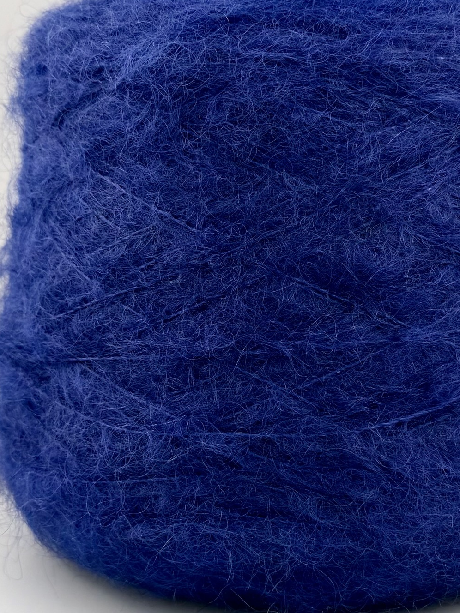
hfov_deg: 38.1
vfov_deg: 50.1
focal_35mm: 37
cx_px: 319
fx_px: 656
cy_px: 288
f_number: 1.78
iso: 80
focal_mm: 6.76
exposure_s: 1/654
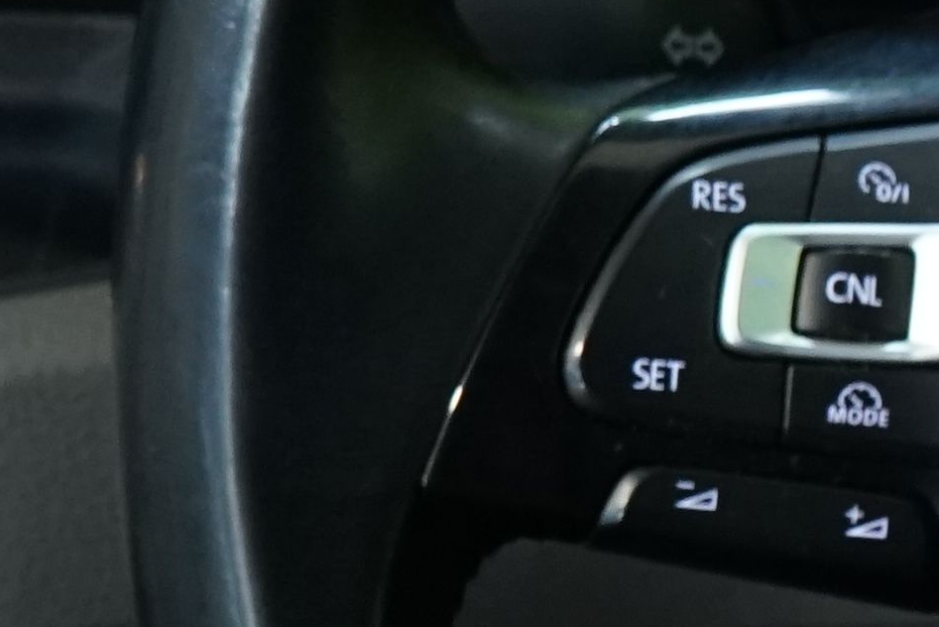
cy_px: 259
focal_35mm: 285
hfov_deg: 7.0
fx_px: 7436
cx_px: 1846
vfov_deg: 4.8
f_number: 8
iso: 1600
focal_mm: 45
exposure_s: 1/10
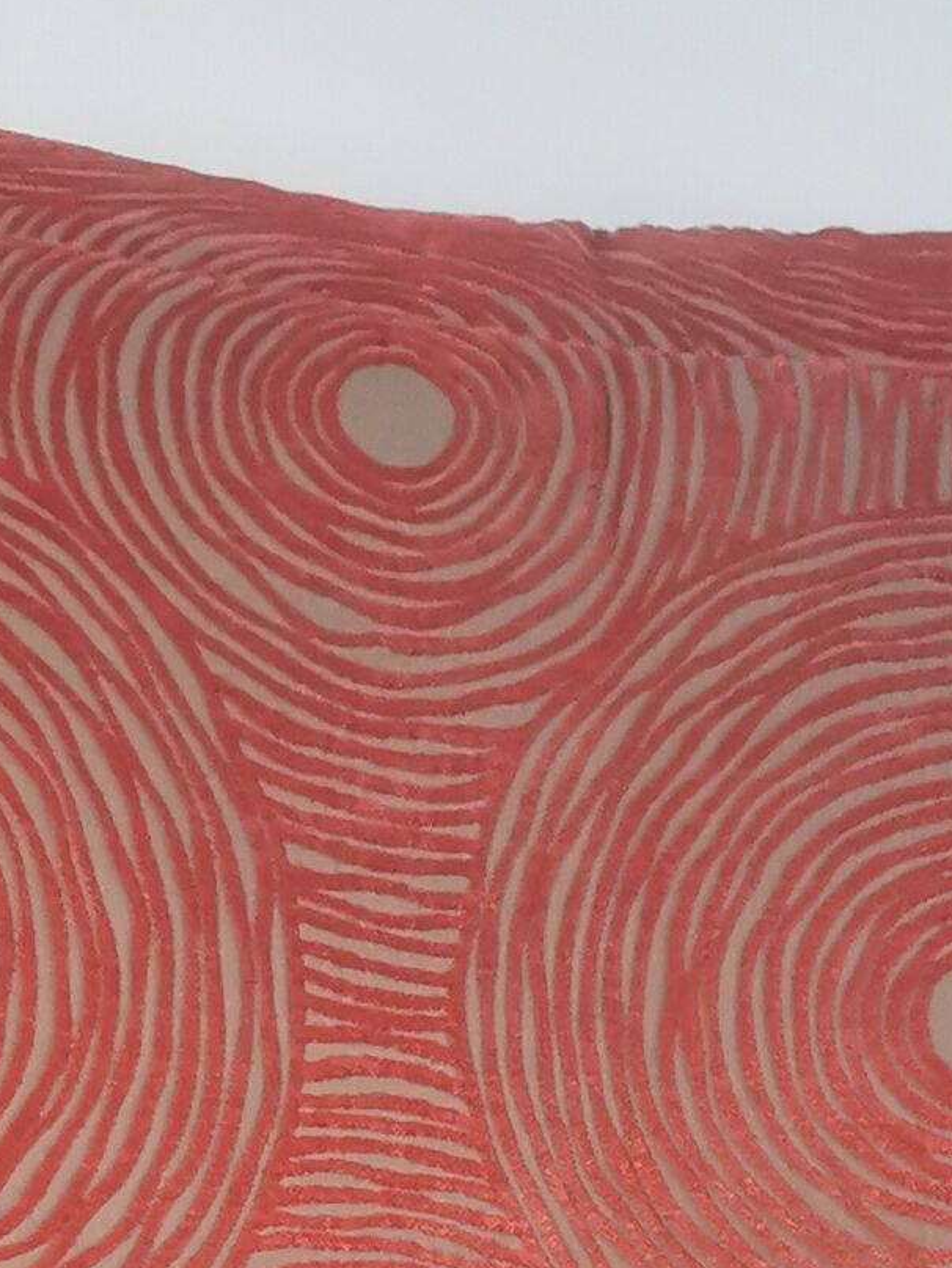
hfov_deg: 11.9
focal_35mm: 122
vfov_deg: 13.9
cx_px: 1133
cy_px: 2478
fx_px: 4470
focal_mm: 5.58
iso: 400
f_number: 1.8
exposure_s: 1/33.3
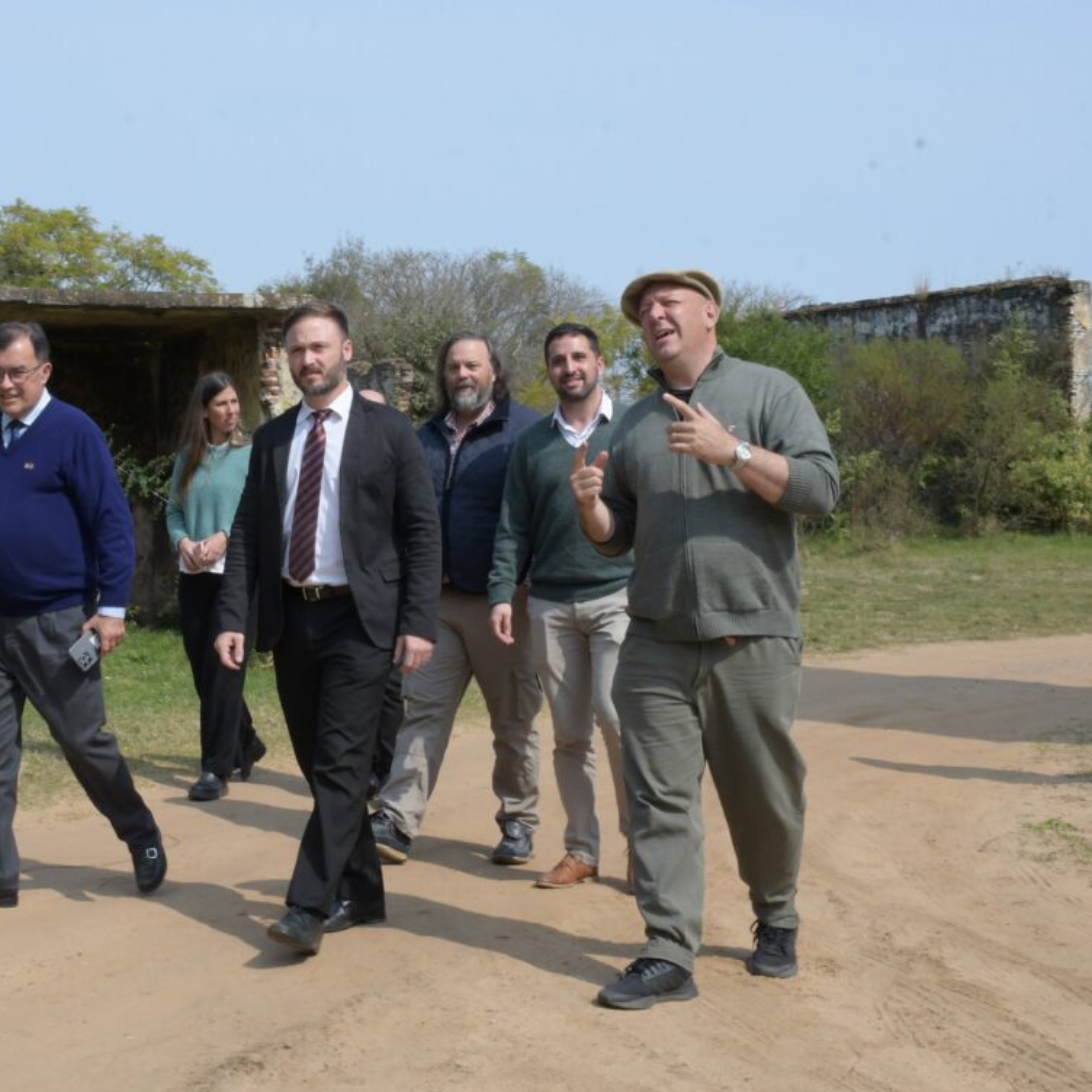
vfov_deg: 29.6
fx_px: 2070
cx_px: 292
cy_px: 547
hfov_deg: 29.2
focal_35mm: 58
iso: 220
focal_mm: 30
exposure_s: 1/100
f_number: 20
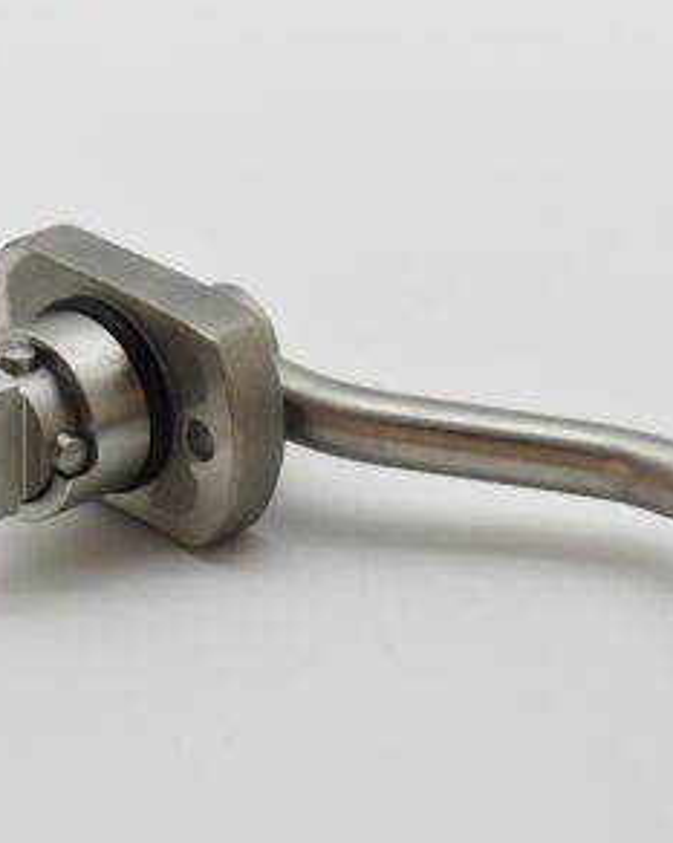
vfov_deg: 13.9
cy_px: 459
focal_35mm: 139
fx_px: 3466
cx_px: 690
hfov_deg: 11.0
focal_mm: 48
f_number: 8
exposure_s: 1/1600
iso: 1600
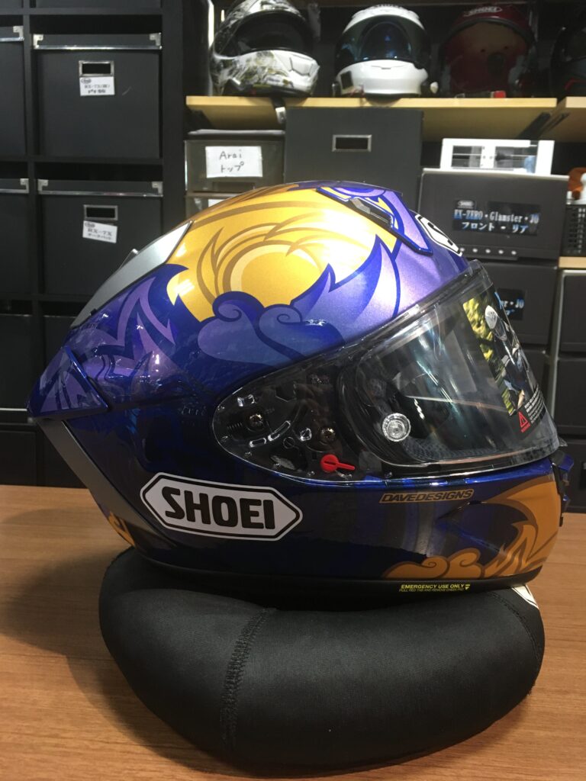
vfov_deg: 61.7
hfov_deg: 48.2
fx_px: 655
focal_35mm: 29
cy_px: 390
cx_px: 293
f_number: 2.2
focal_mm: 4.15
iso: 125
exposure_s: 1/30
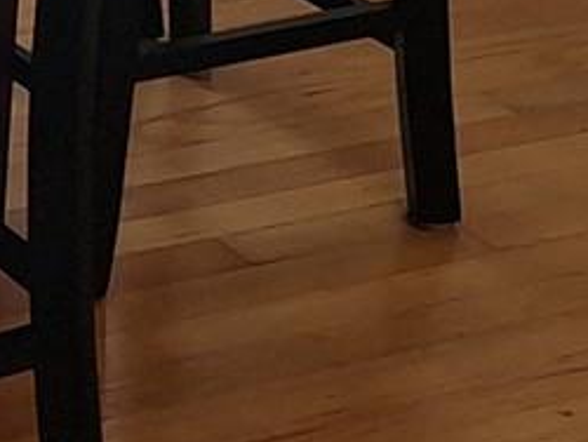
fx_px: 2499
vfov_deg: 9.1
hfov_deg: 11.4
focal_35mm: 147
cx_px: -760
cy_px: -621
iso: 50
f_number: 1.8
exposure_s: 1/60
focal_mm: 5.54
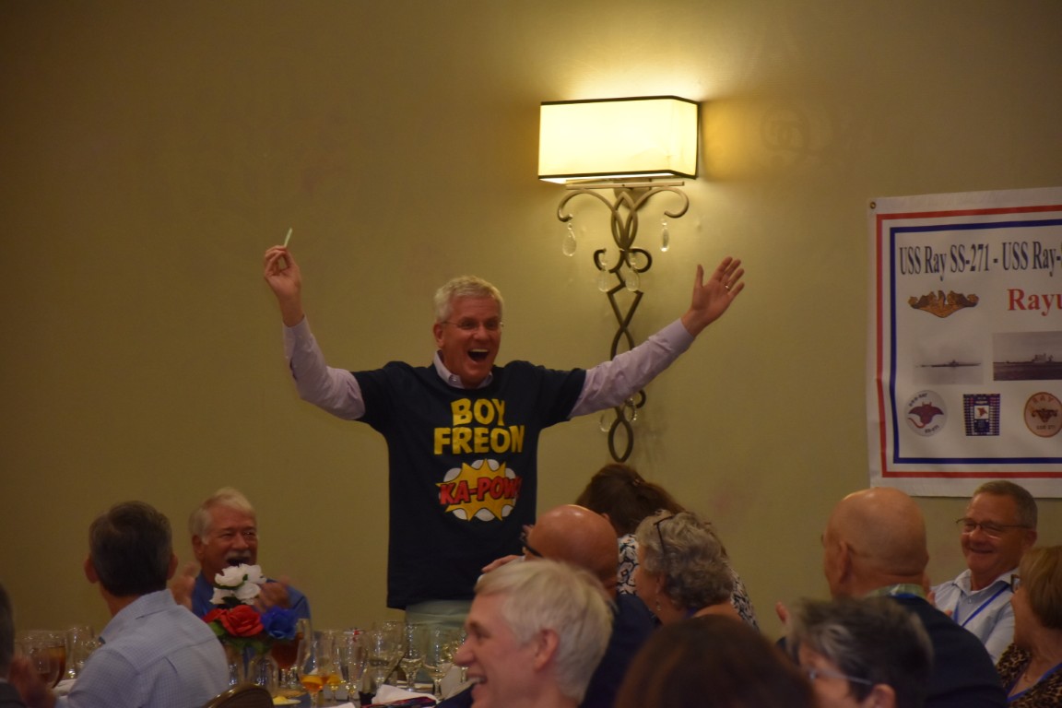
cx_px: 531
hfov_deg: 13.0
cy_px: 354
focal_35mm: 158
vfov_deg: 8.7
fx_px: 4646
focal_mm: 105
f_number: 5.6
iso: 1100
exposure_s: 1/60
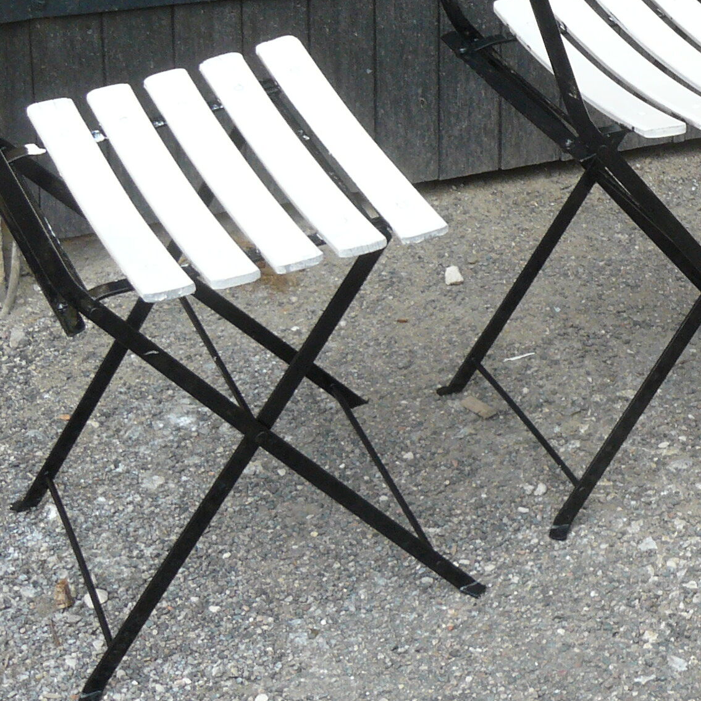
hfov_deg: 15.3
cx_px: 810
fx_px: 2520
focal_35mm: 110
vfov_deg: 15.7
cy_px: 86
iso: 100
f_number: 5
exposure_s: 1/200
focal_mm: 7.6
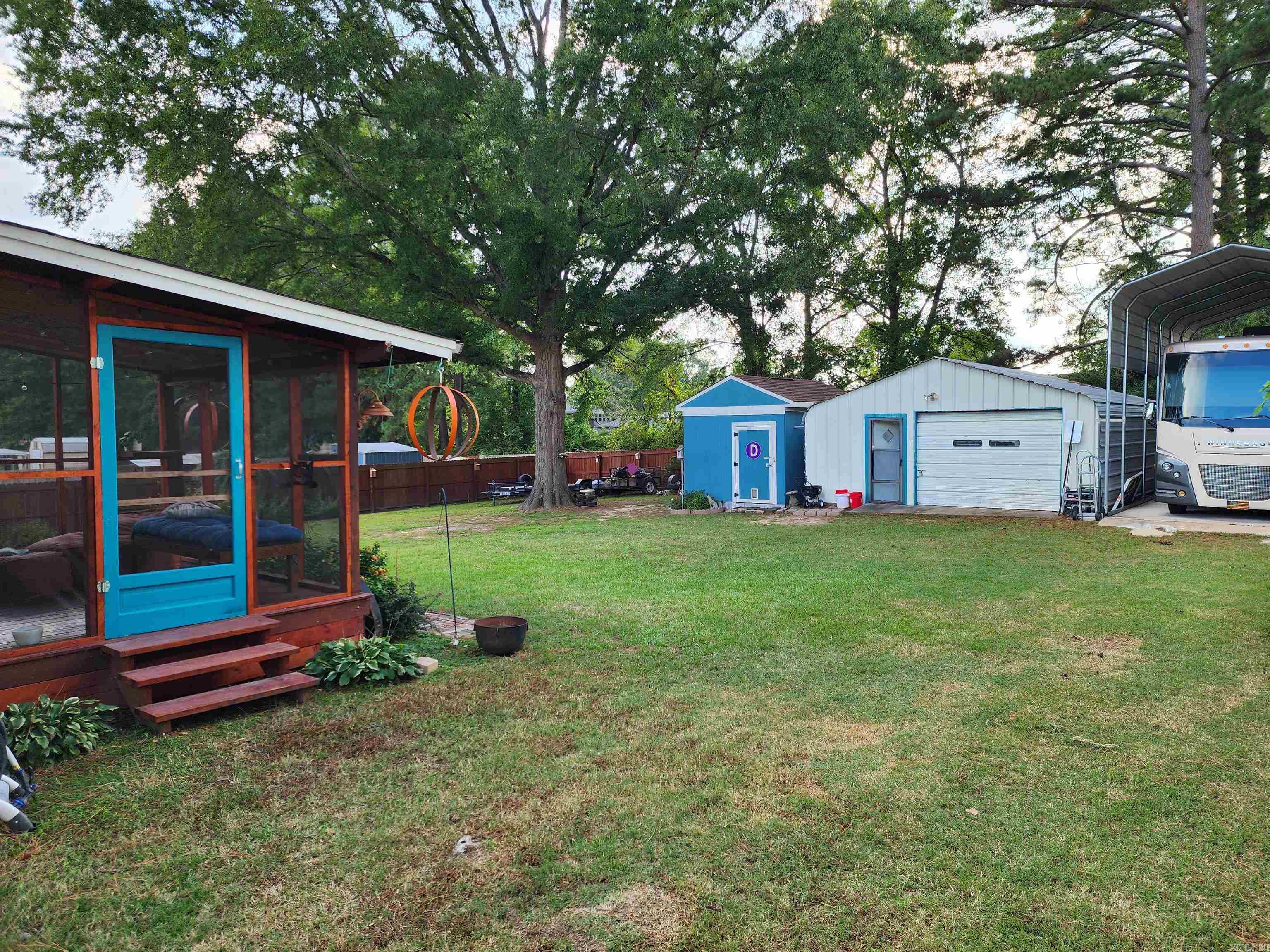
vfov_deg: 58.9
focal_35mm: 23
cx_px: 635
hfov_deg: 73.9
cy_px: 476
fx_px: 844
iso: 32
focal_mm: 6.4
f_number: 1.8
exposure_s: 1/180
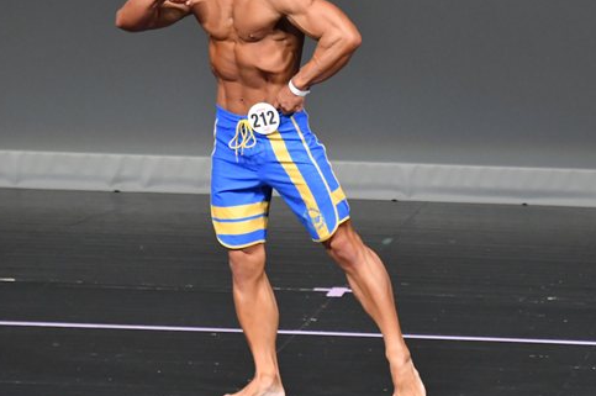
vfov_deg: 2.3
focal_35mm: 602
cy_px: 138
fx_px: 9956
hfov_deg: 3.4
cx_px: 405
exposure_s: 1/400
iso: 5000
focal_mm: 250
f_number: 5.6
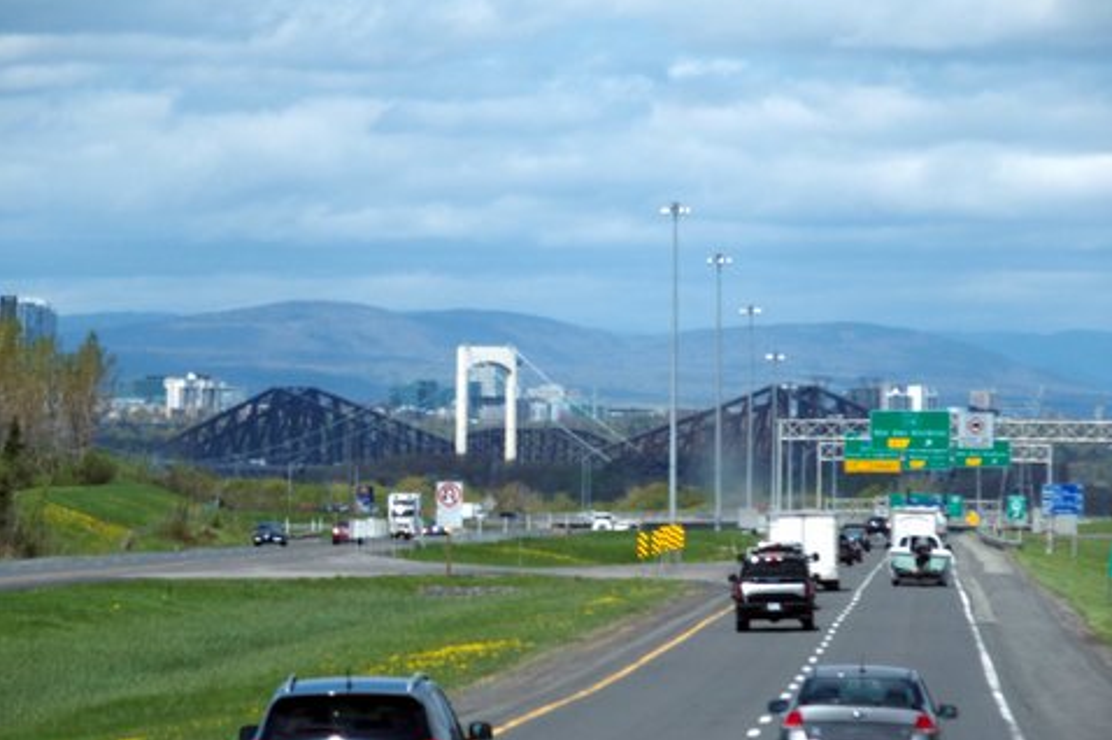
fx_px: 7809
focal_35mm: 253
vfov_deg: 5.4
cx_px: 556
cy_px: 400
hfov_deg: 8.1
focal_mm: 51.4
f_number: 4.5
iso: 100
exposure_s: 1/1000
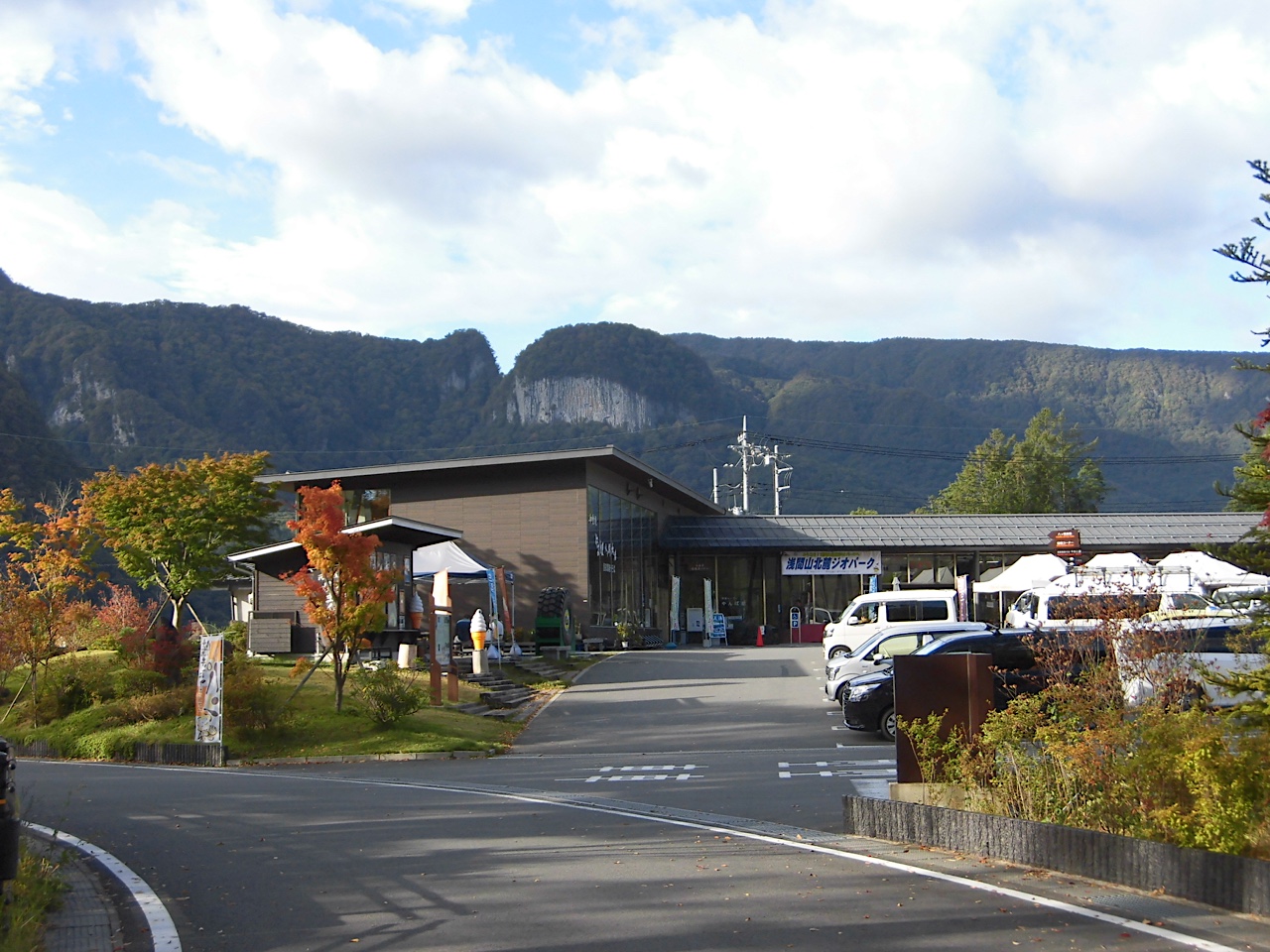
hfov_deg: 37.5
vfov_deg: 28.6
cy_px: 476
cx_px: 635
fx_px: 1871
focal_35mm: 51
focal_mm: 9.16
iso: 100
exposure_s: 1/250
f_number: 4
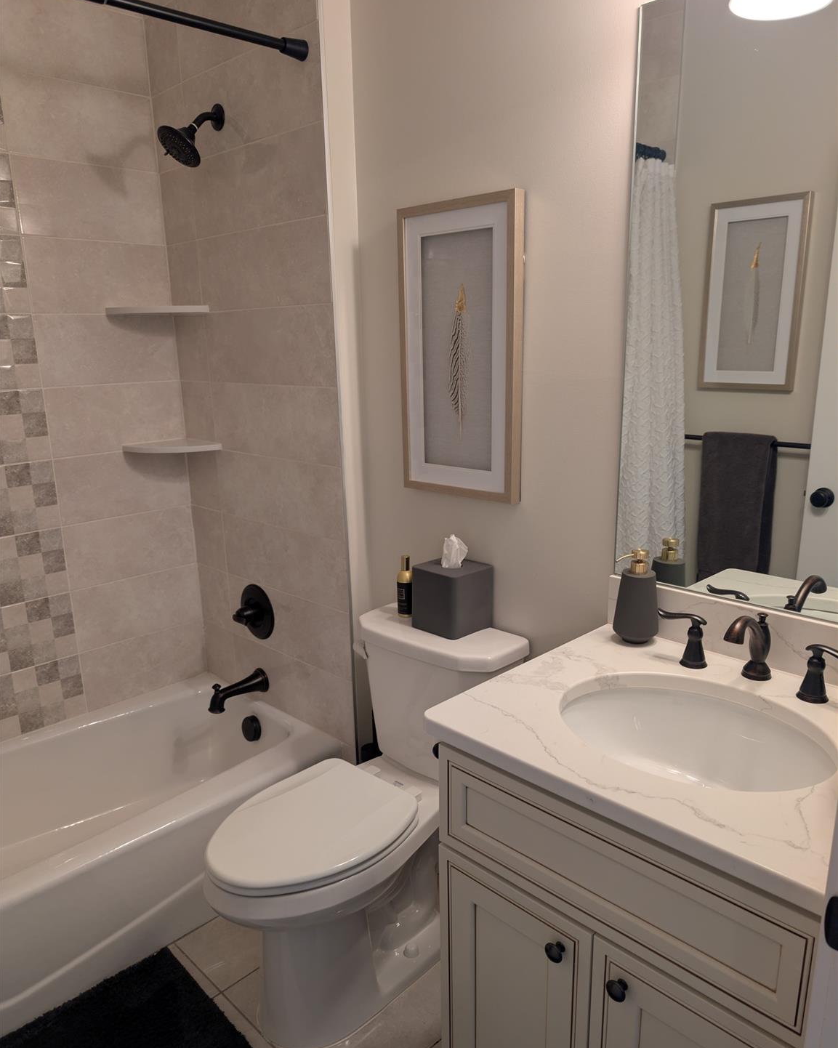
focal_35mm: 25
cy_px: 539
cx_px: 418
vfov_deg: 68.1
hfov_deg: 56.8
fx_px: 775
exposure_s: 1/60
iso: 150
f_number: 1.68
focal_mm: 6.9
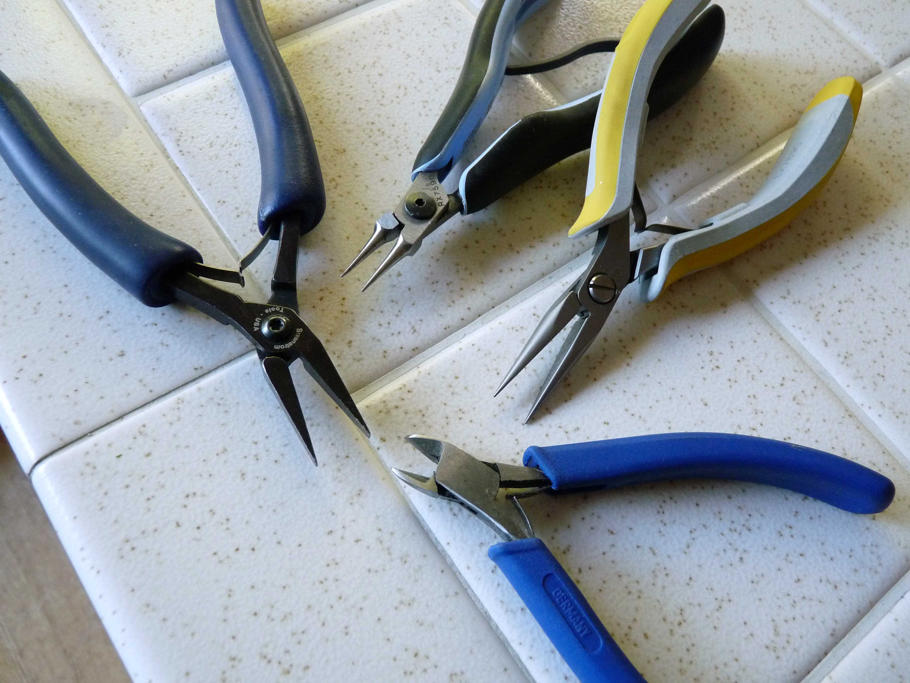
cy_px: 342
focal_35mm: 27
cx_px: 455
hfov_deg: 65.3
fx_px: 710
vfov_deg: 51.4
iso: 400
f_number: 2.8
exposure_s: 1/30
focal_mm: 4.8
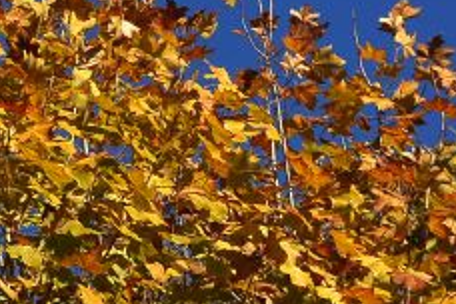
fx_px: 2473
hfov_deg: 9.6
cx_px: -546
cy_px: 74
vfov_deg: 7.0
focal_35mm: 195
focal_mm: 29
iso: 200
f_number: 7.1
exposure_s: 1/1250
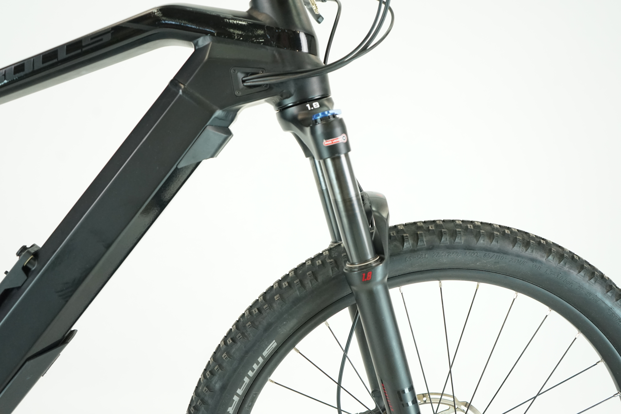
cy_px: 207
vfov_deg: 42.3
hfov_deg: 60.3
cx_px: 310
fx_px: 535
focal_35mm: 31
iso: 2000
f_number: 4.5
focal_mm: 31
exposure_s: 1/200
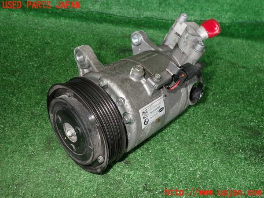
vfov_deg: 46.8
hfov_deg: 60.0
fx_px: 229
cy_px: 99
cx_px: 132
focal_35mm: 30
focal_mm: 5.4
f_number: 6.3
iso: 200
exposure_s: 1/30
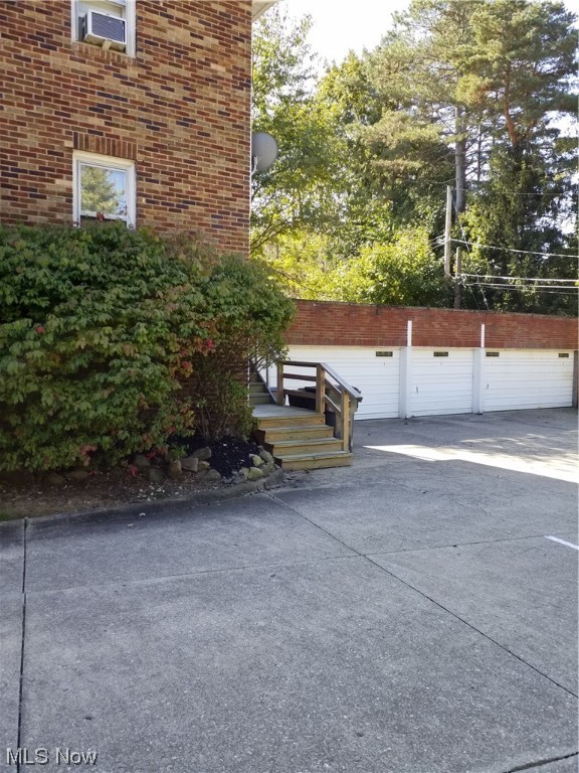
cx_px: 290
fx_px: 602
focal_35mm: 27
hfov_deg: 51.4
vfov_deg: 65.3
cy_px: 386
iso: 40
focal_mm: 3.6
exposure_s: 1/149
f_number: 1.9
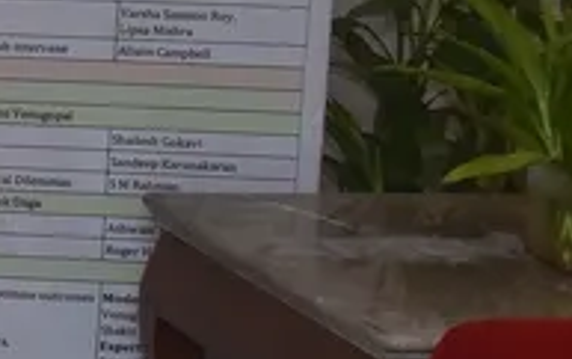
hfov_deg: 8.1
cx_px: -1239
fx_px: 3370
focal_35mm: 216
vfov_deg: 6.0
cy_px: -208
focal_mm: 32
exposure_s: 1/125
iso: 1250
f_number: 6.3
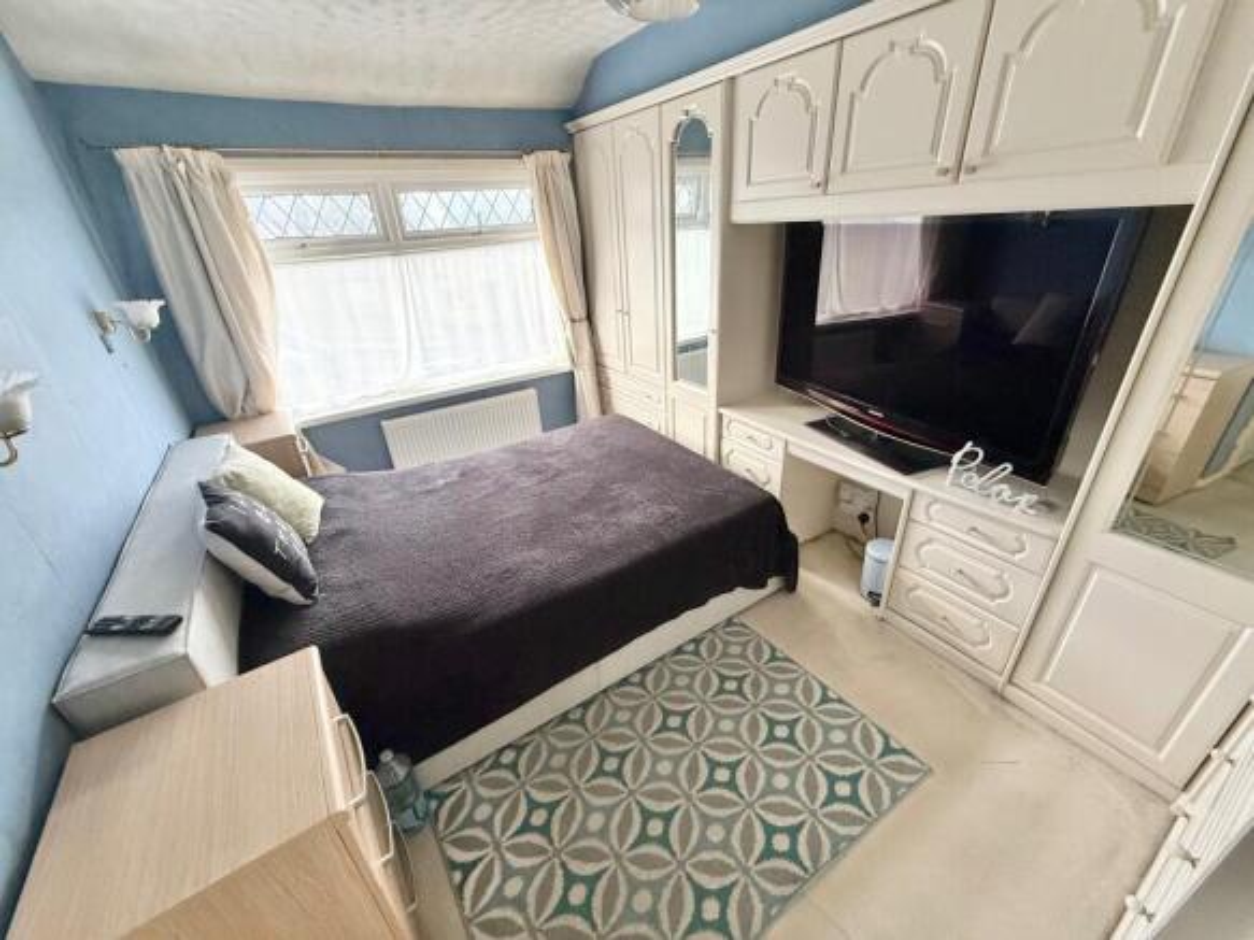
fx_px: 507
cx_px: 627
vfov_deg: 85.7
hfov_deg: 102.1
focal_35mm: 14
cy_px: 470
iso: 320
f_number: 2.2
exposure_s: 1/91
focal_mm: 2.22
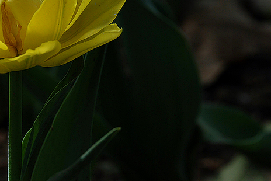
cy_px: 67
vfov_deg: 5.9
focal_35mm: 233
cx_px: 93
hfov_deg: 8.8
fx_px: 1755
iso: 100
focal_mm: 90
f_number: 8
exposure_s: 1/100
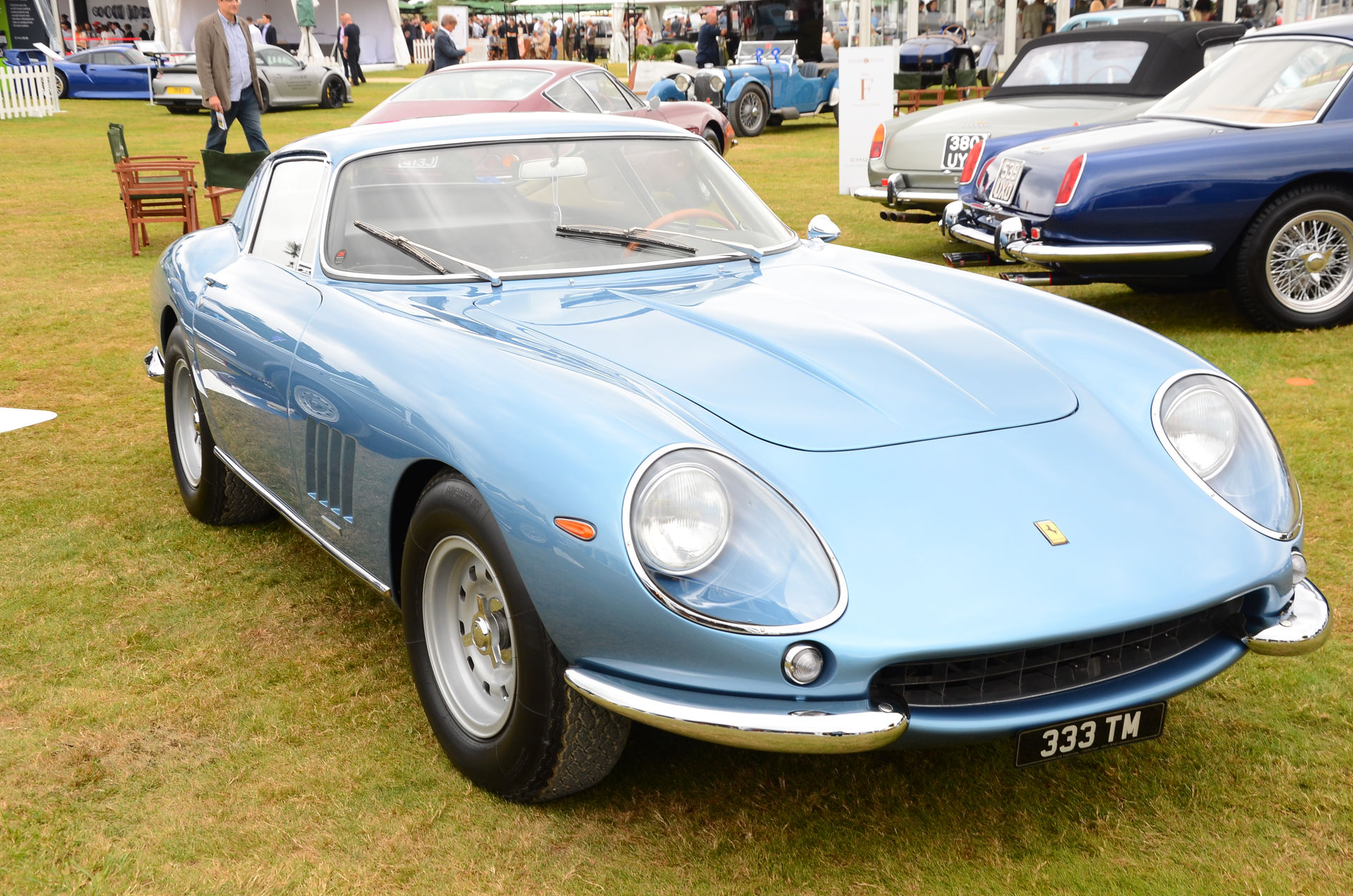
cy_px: 448
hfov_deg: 41.2
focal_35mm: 48
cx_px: 676
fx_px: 1800
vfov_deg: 28.0
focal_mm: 32
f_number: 8
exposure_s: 1/125
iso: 400
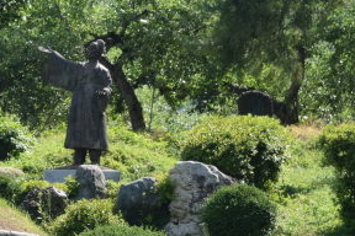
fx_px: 2897
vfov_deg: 4.7
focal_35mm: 294
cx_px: 23
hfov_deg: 7.0
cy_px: 67
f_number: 6.3
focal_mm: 55
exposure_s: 1/1250
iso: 640
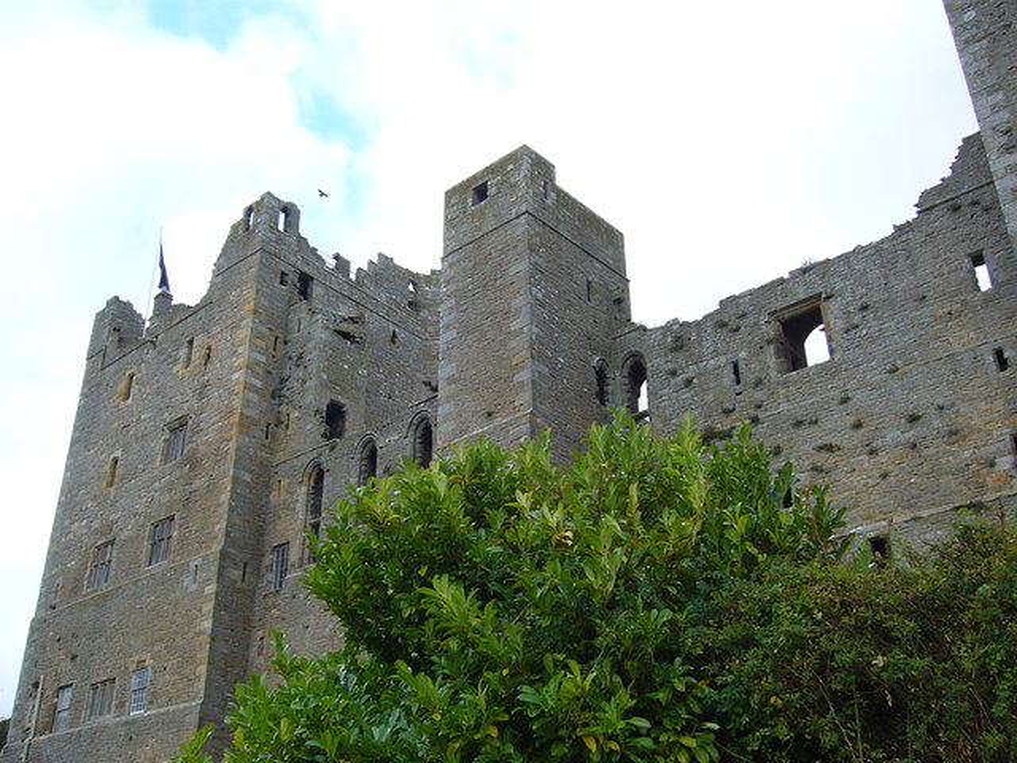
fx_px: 1028
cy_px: 382
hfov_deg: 52.6
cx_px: 508
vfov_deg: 40.7
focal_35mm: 35
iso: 100
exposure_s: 1/125
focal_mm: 5.8
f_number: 5.6
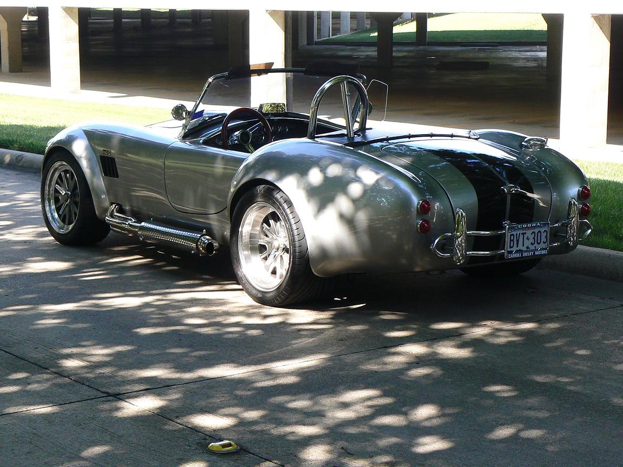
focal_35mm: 81
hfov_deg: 24.1
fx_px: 1458
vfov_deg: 18.2
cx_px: 312
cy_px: 234
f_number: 5.6
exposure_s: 1/160
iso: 80
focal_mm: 11.2
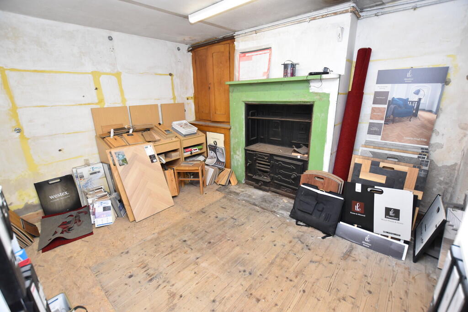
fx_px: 195
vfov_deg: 77.3
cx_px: 234
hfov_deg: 100.4
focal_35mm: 15
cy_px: 156
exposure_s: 1/125
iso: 800
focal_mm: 10
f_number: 4
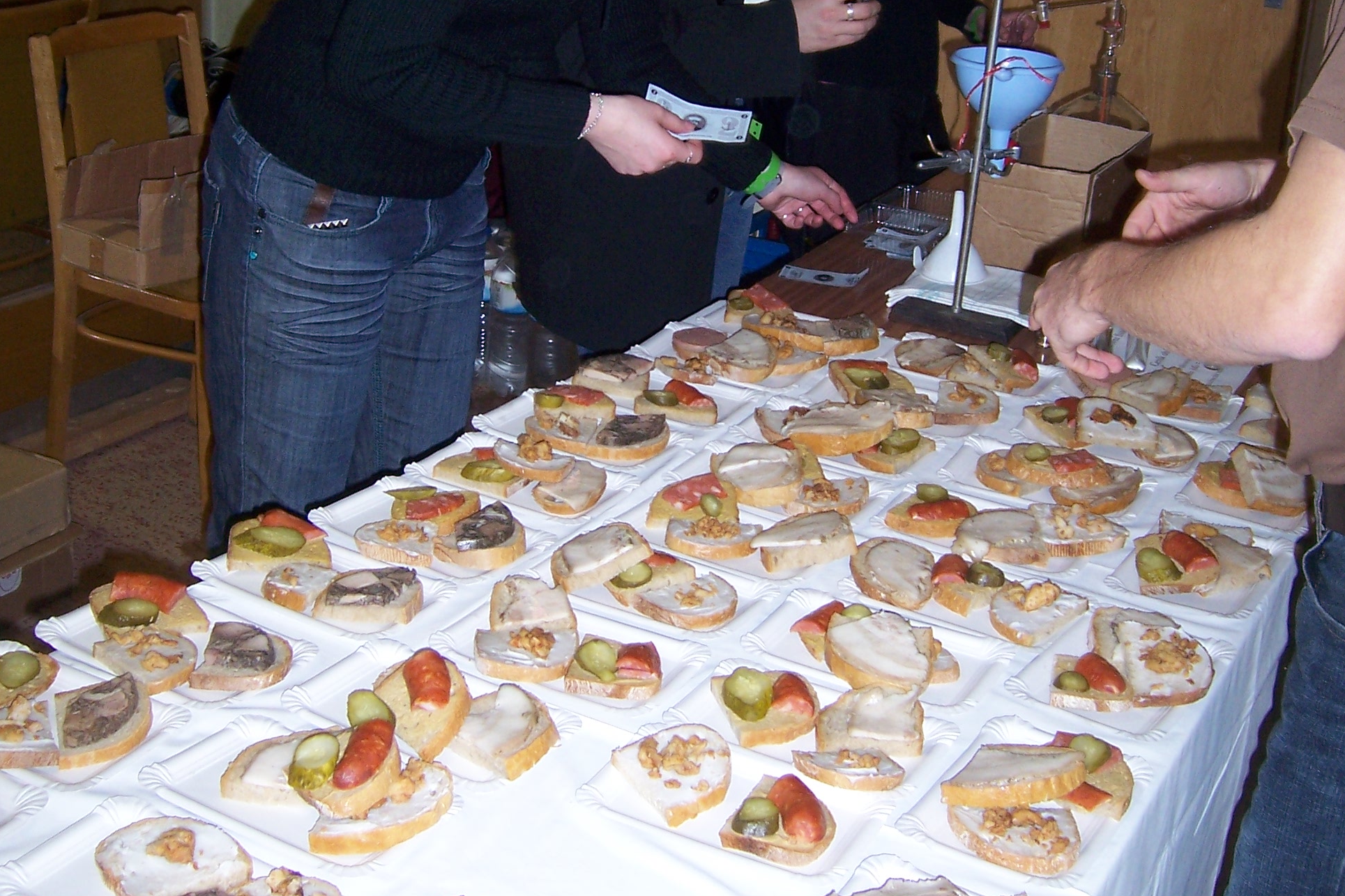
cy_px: 284
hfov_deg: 39.6
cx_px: 672
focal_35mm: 50
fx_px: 1868
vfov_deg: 26.8
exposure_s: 1/60
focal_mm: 6.2
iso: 125
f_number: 2.8
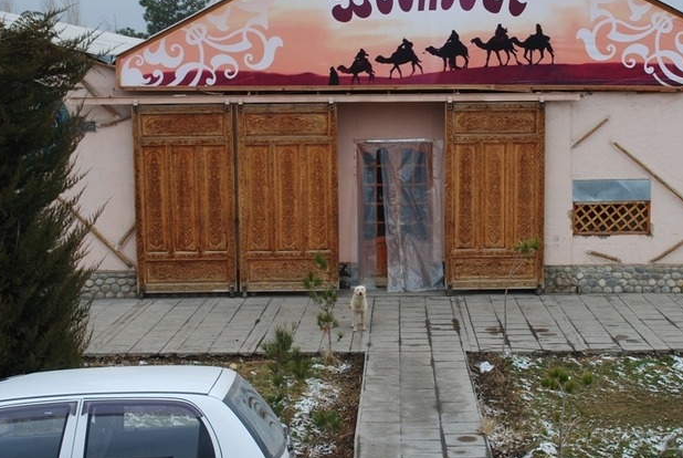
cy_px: 167
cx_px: 416
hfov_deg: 30.4
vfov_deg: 20.6
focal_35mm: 66
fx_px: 1254
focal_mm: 34
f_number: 8
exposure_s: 1/80
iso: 200
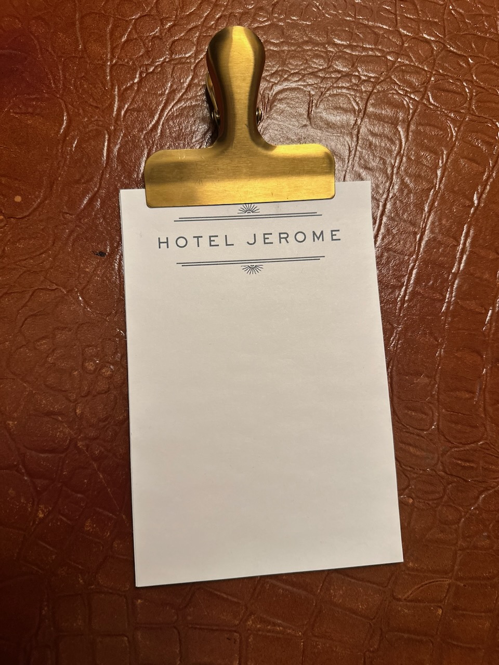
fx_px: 461
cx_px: 250
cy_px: 332
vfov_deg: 71.6
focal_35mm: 24
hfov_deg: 56.8
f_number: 1.78
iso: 320
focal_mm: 6.86
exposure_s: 1/60
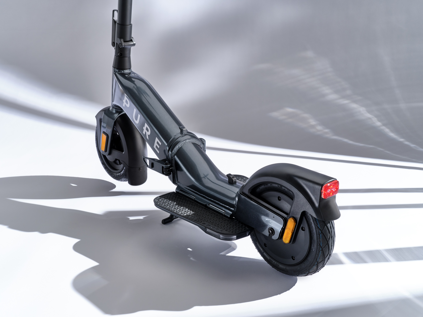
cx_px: 212
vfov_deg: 36.8
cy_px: 158
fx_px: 477
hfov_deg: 47.9
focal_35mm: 39
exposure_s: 1/80
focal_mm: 49.8
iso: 500
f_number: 16
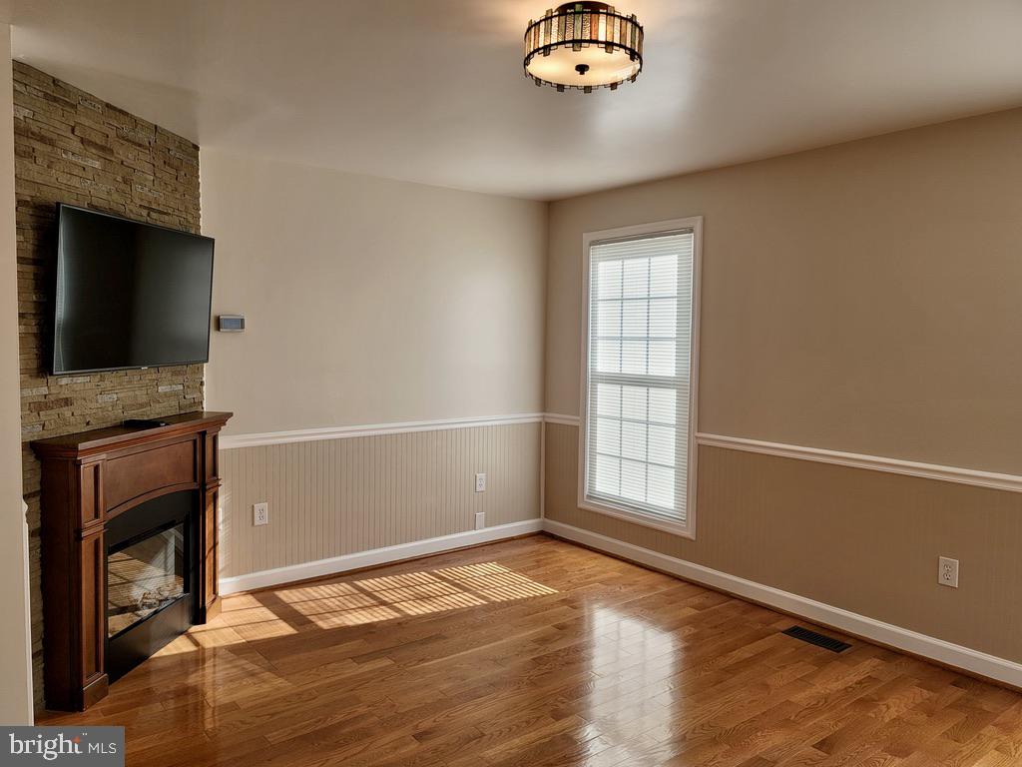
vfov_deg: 54.9
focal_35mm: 25
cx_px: 511
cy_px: 384
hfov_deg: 69.4
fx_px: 738
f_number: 1.8
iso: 25
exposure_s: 1/119
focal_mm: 7
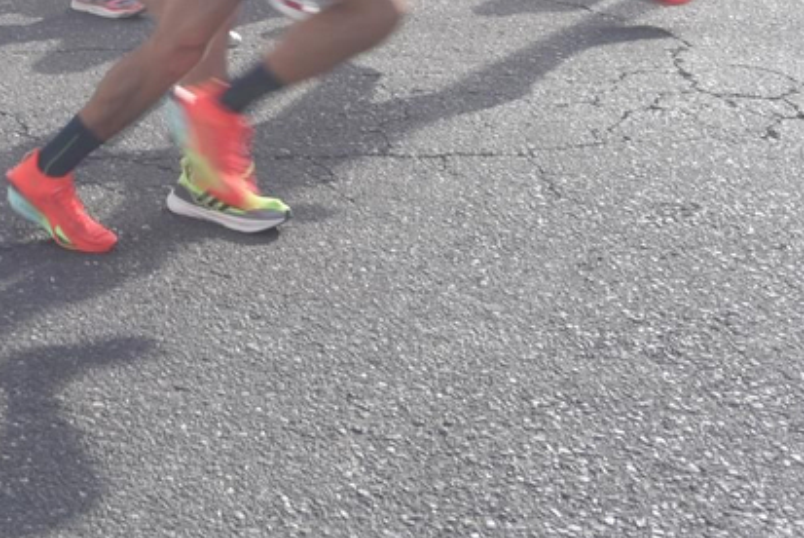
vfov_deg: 13.3
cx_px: -352
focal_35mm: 93
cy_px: -423
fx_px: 2078
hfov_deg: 19.5
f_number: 6.3
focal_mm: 24
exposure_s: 1/200
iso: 140
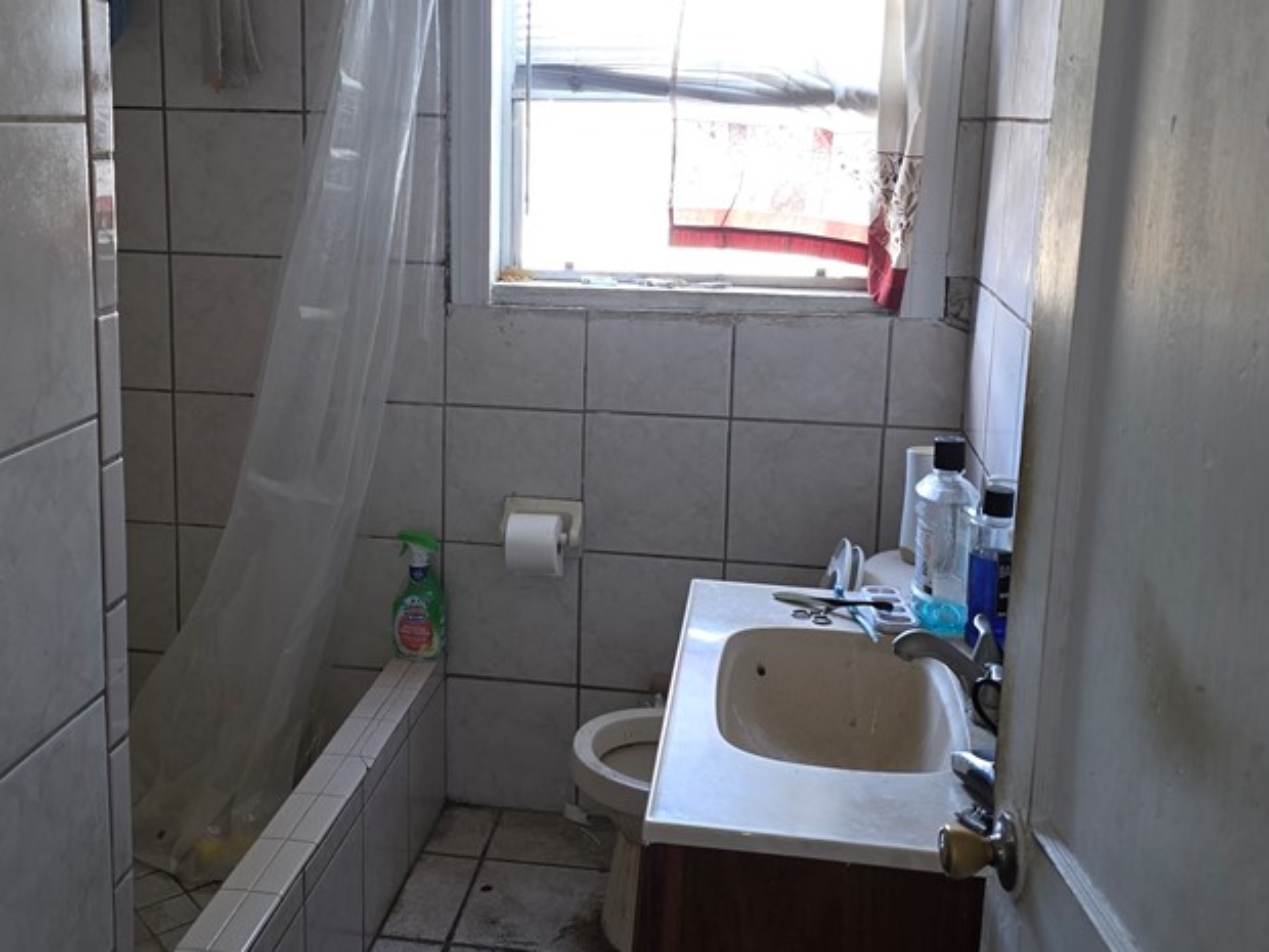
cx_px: 538
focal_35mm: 38
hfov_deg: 48.8
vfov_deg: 37.6
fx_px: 1393
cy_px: 393
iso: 400
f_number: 1.7
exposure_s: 1/30
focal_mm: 6.3
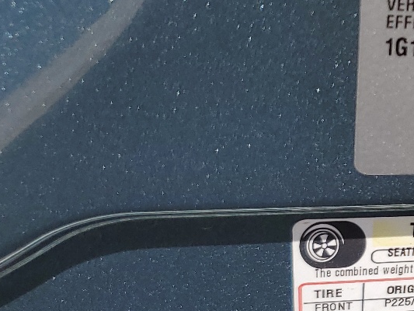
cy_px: 216
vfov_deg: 18.8
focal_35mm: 78
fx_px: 933
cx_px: 590
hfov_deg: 21.6
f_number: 1.5
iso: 50
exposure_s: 1/2500
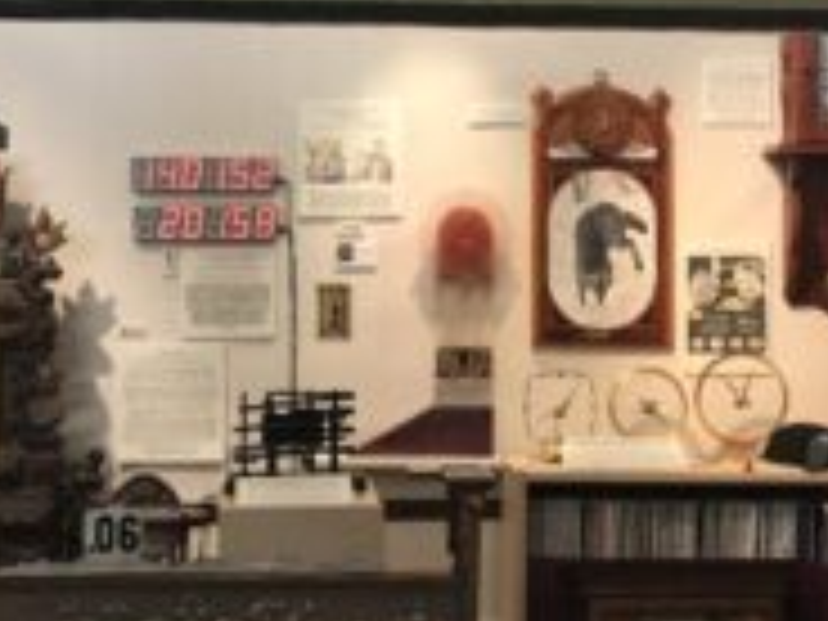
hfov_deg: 19.8
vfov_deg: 14.9
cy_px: 220
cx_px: 436
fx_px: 2368
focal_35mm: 99
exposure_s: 1/24
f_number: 1.8
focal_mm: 4
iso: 32
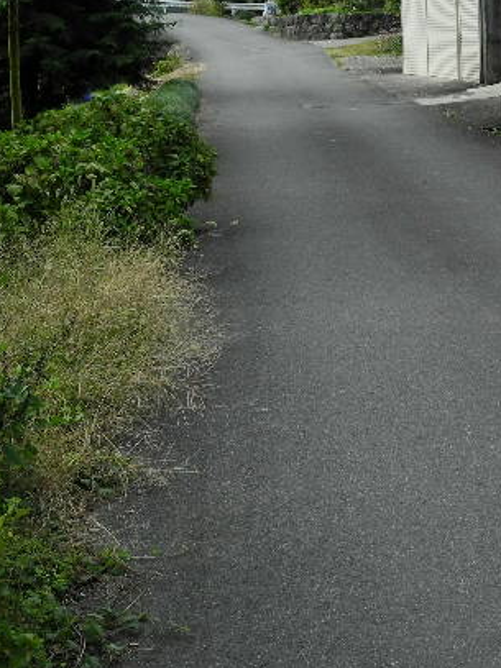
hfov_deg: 17.3
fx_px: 1622
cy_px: 51
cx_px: 448
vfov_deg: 22.6
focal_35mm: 84
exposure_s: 1/855
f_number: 3.2
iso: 100
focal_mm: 9.7
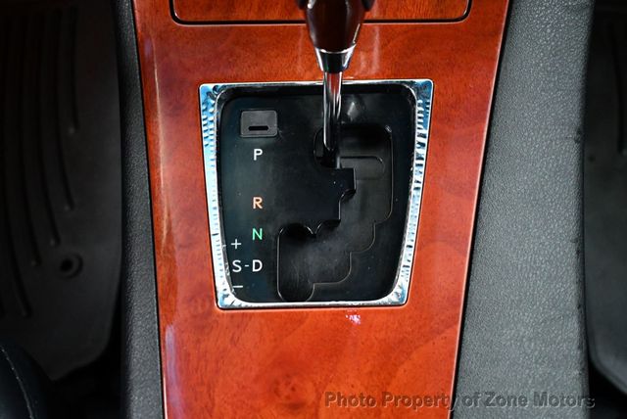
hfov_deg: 33.4
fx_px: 1046
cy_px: 210
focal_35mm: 60
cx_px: 314
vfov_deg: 22.7
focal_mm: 30
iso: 4000
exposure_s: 1/60
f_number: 4.2
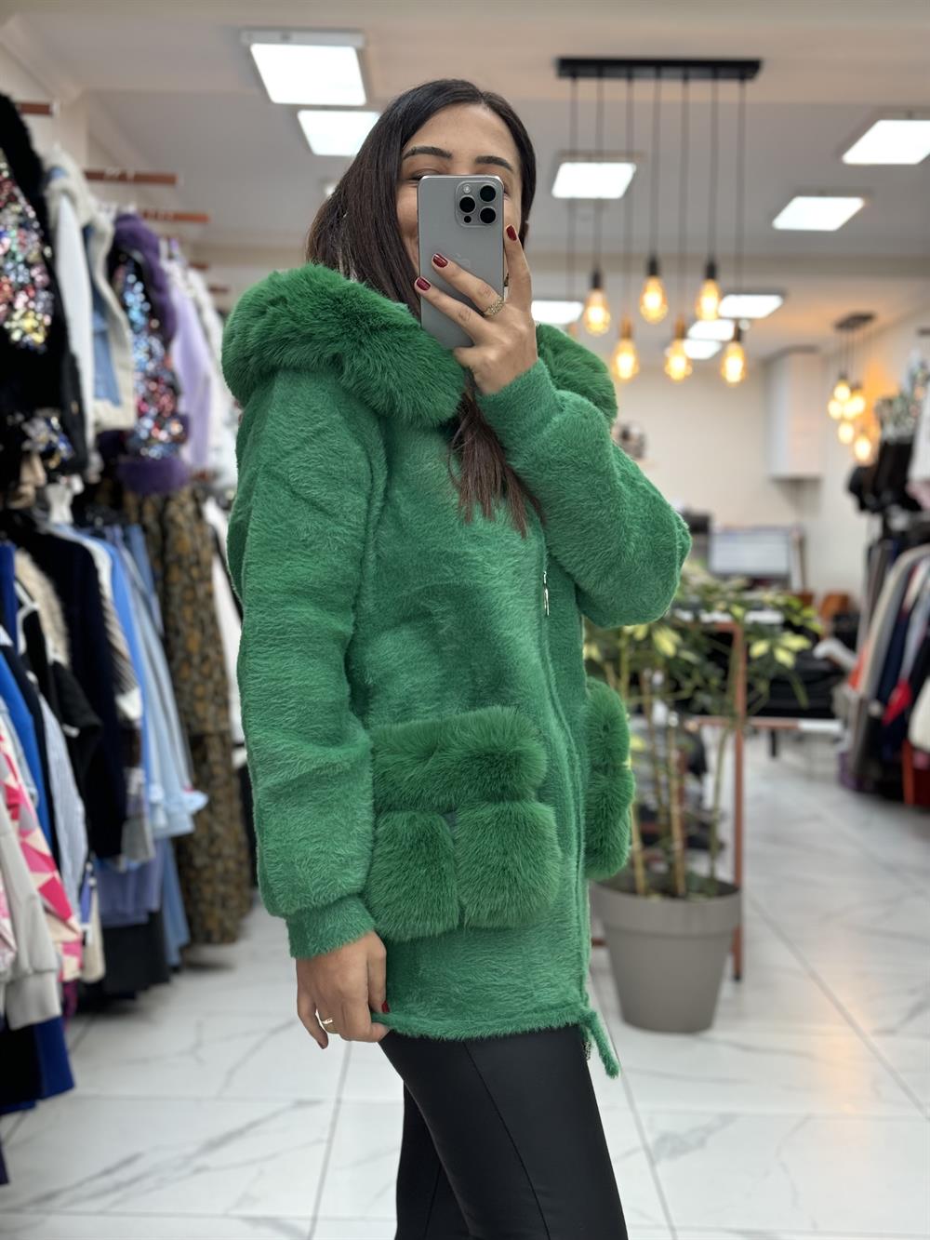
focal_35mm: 48
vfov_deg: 39.7
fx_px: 1719
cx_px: 465
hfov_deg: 30.3
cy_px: 620
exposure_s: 1/50
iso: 100
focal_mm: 6.76
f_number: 1.78
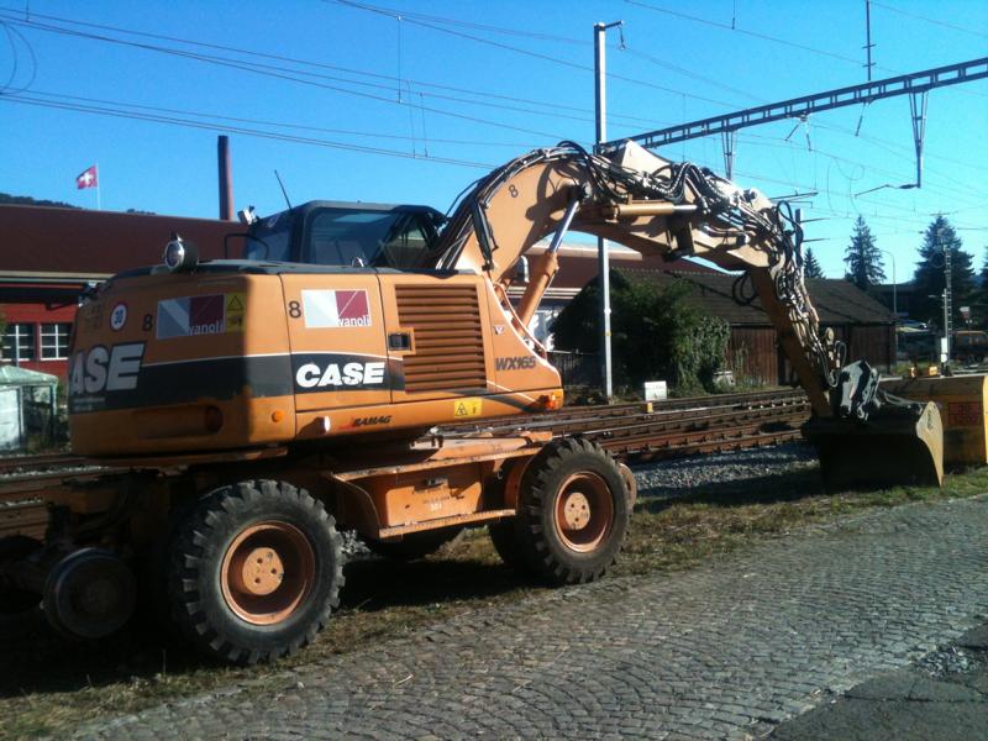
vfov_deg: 40.7
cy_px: 370
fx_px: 999
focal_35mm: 35
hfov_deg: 52.6
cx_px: 494
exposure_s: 1/837
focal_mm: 3.85
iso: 64
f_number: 2.8
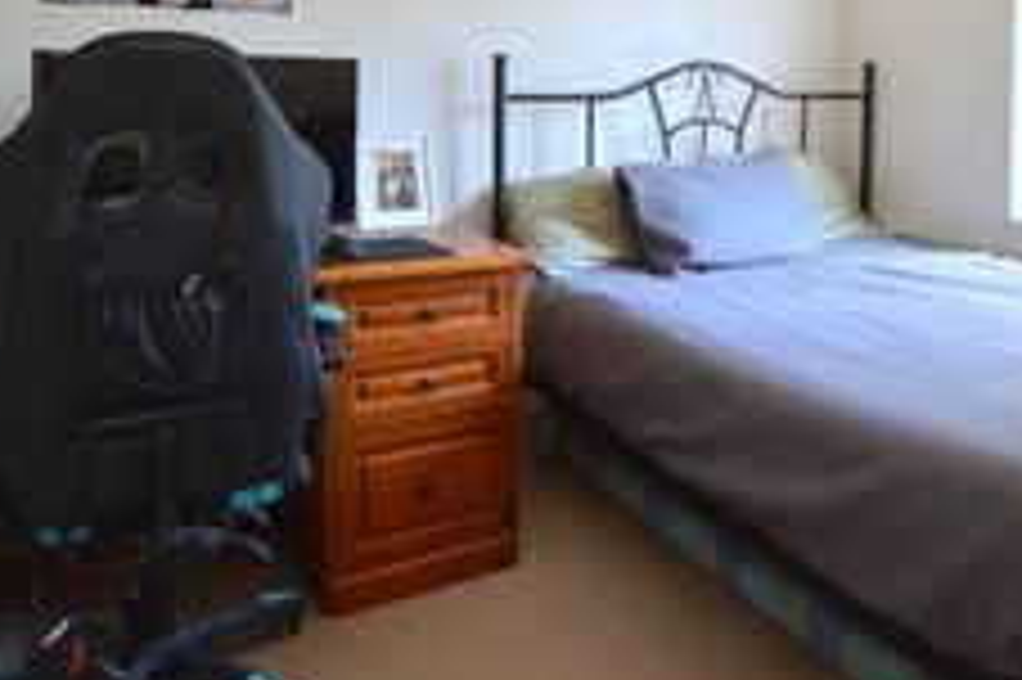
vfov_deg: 39.5
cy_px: 79
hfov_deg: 59.7
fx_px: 879
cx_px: 621
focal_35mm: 31
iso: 500
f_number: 3.5
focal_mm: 10
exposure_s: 1/60
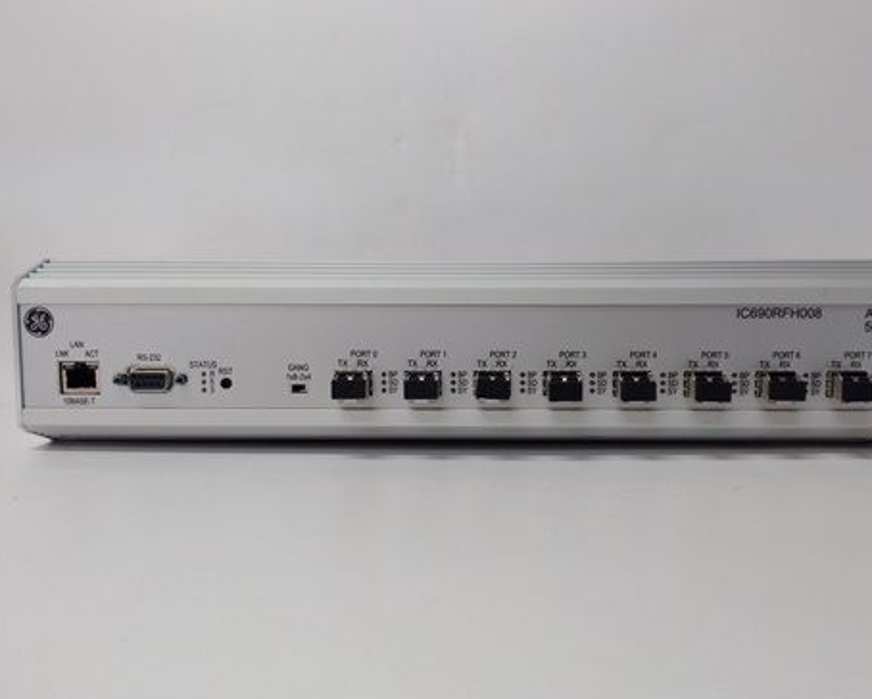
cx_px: 471
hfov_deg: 60.3
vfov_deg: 50.0
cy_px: 347
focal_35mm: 29
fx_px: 749
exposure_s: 1/33
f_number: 2
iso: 144
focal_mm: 3.79
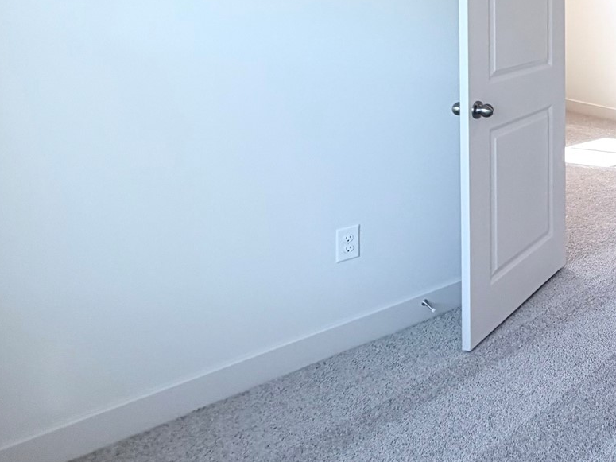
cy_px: 2
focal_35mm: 37
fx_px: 658
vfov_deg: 35.1
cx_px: 715
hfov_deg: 38.8
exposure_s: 1/120
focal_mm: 2.22
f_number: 2.2
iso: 100
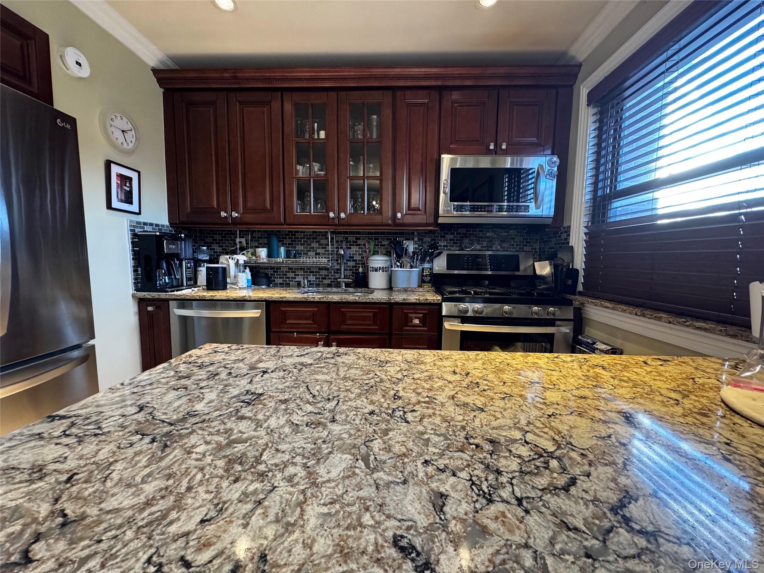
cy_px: 286
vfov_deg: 85.7
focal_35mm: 14
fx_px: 309
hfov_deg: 102.1
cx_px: 382
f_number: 2.2
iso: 320
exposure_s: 1/60
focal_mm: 2.22
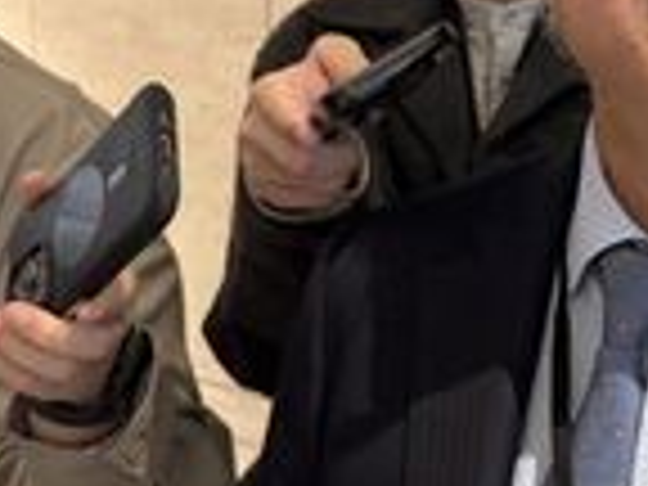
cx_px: 796
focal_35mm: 72
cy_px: 130
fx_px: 1348
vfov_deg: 20.3
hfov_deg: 24.3
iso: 320
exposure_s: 1/60
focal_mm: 5.96
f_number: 1.6
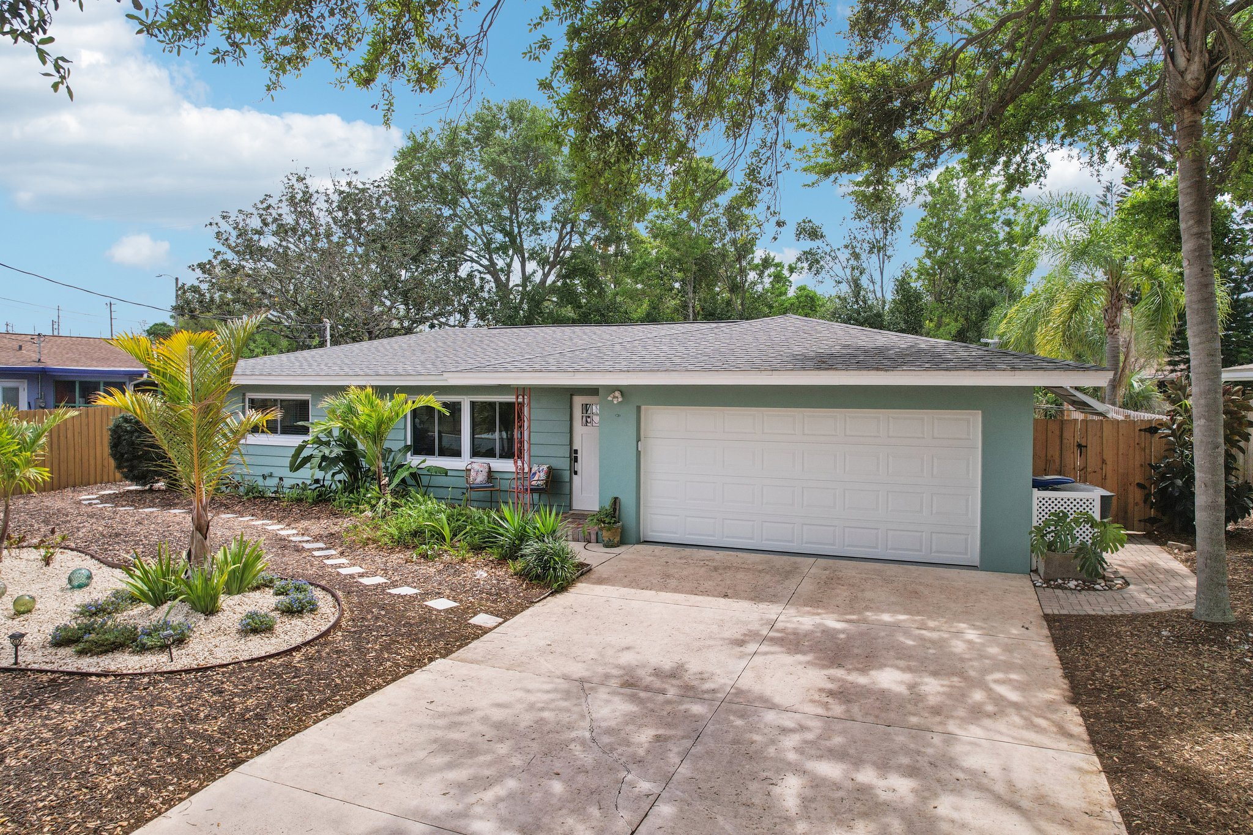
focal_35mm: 22
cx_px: 626
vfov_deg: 57.2
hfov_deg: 78.6
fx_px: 766
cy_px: 418
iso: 110
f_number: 2.8
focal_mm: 8.4
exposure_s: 1/2500
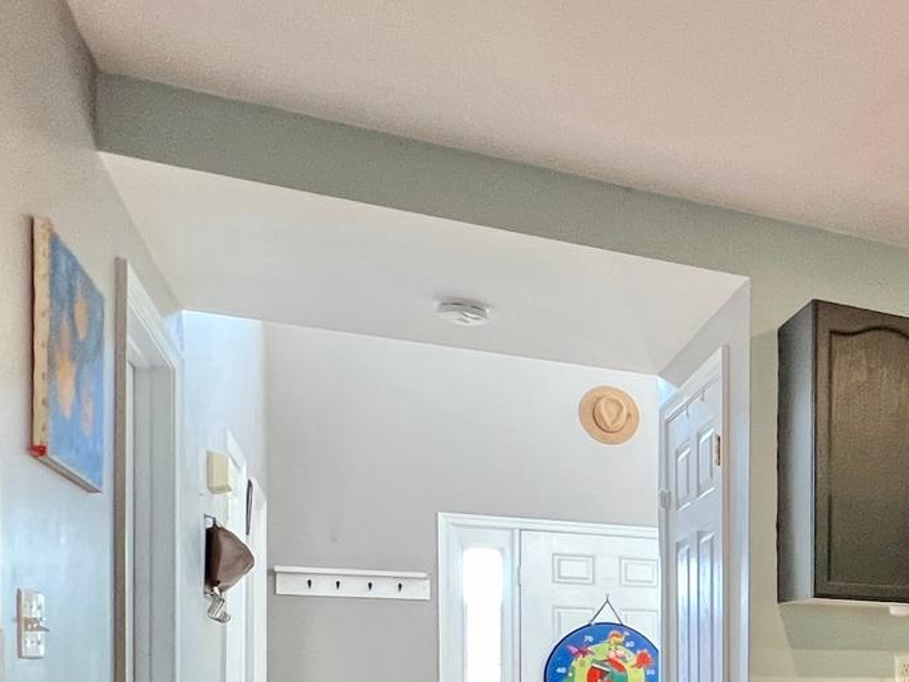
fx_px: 1024
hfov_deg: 34.3
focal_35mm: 39
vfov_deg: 31.7
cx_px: 1178
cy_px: 787
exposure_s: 1/60
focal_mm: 1.57
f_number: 1.8
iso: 200
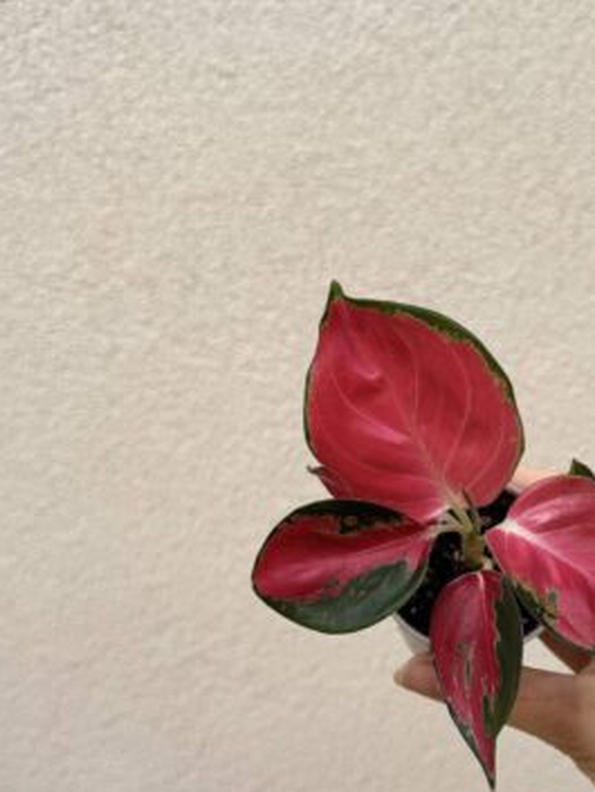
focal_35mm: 40
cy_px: 512
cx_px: 457
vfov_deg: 46.2
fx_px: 916
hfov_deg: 35.1
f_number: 1.78
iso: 80
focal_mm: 6.76
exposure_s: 1/633
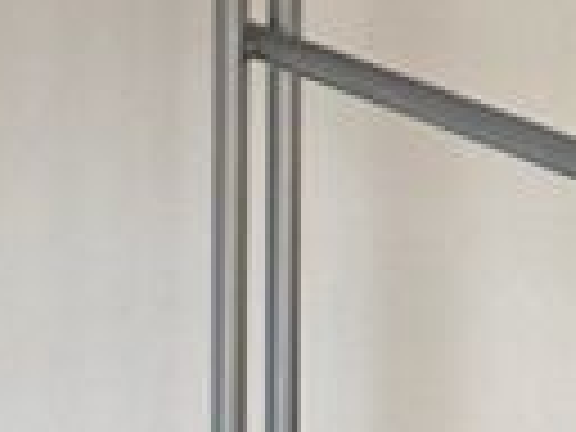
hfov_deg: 7.6
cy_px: -810
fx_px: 4326
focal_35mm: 260
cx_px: 266
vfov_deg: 5.4
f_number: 1.8
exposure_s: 1/122
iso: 50
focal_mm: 4.25
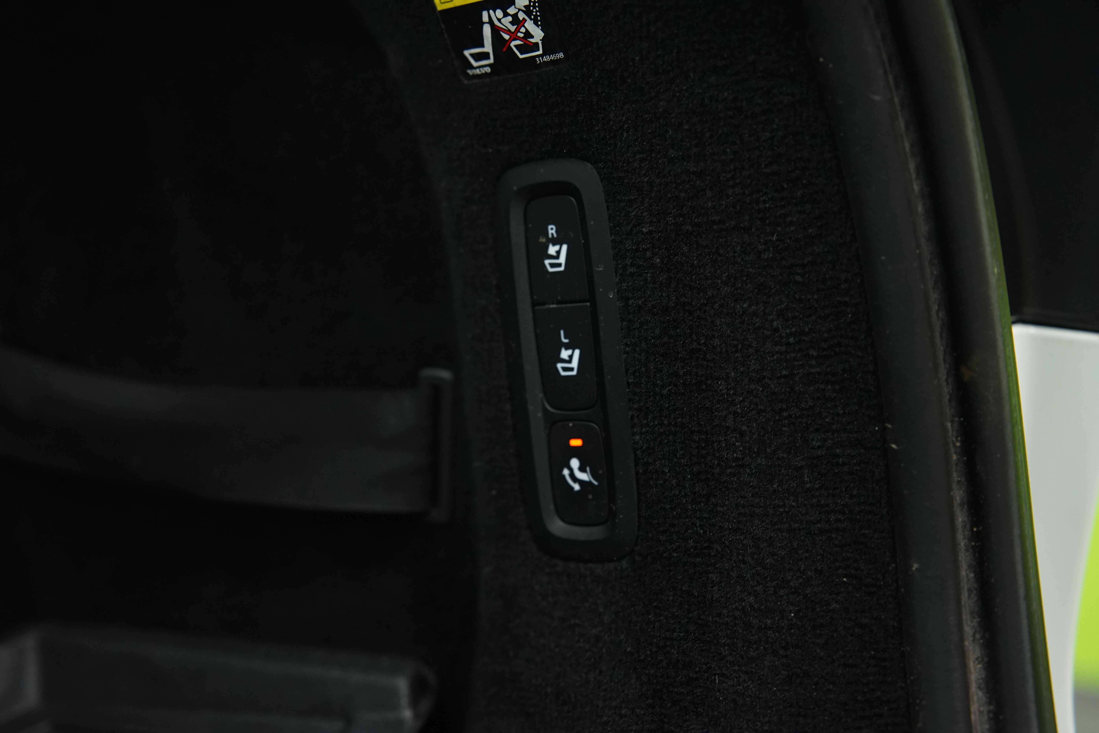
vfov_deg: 29.9
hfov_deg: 43.6
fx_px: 1374
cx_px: 550
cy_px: 366
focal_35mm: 45
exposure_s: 1/50
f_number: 3.2
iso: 1600
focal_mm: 45
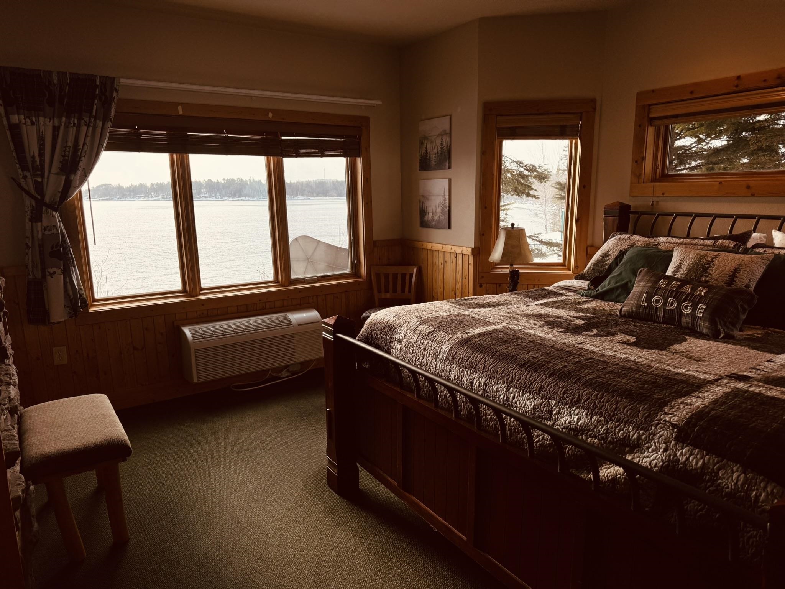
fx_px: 544
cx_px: 392
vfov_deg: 56.8
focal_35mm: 24
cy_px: 294
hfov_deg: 71.6
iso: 80
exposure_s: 1/685
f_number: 1.78
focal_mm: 6.76
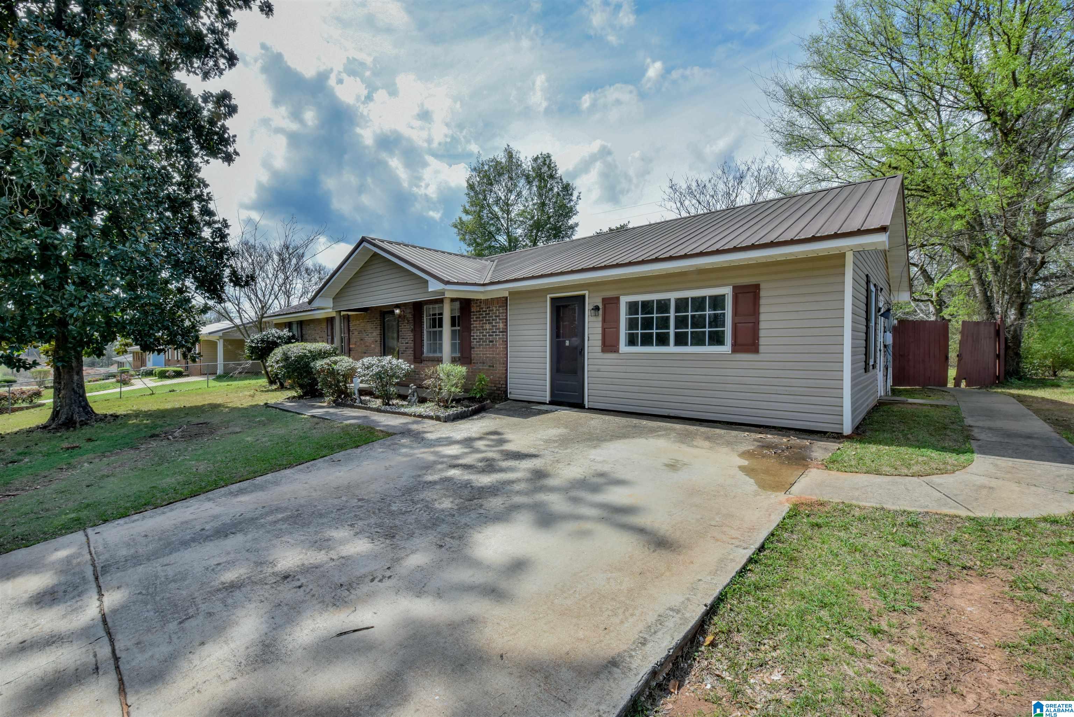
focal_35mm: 15
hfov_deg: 100.4
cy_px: 358
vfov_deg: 77.4
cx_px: 537
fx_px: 448
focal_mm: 15
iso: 500
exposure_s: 1/80
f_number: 22
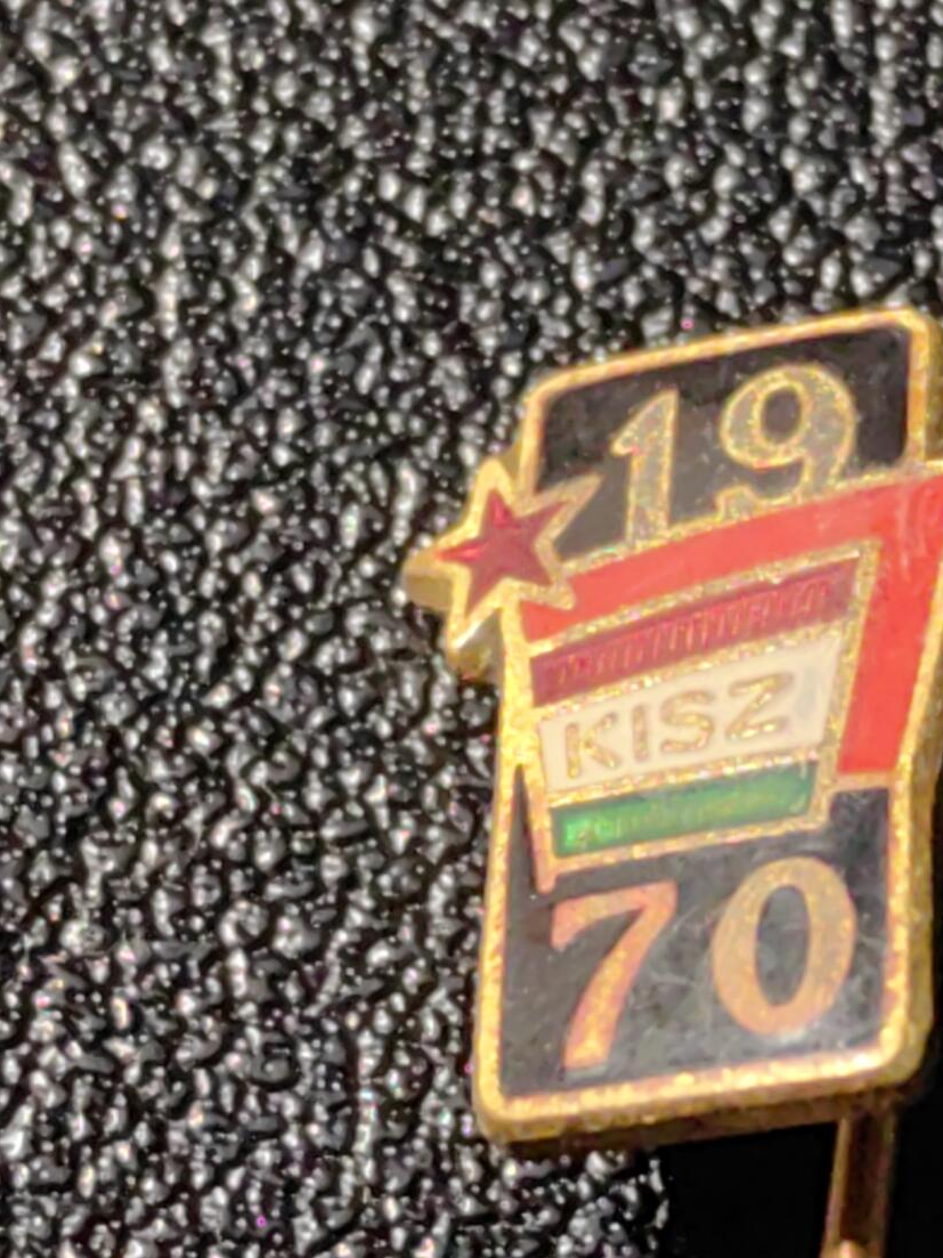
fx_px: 6939
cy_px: 826
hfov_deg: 7.8
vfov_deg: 10.3
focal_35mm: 191
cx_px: 698
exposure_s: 1/58.6
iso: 80
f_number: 2
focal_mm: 5.75
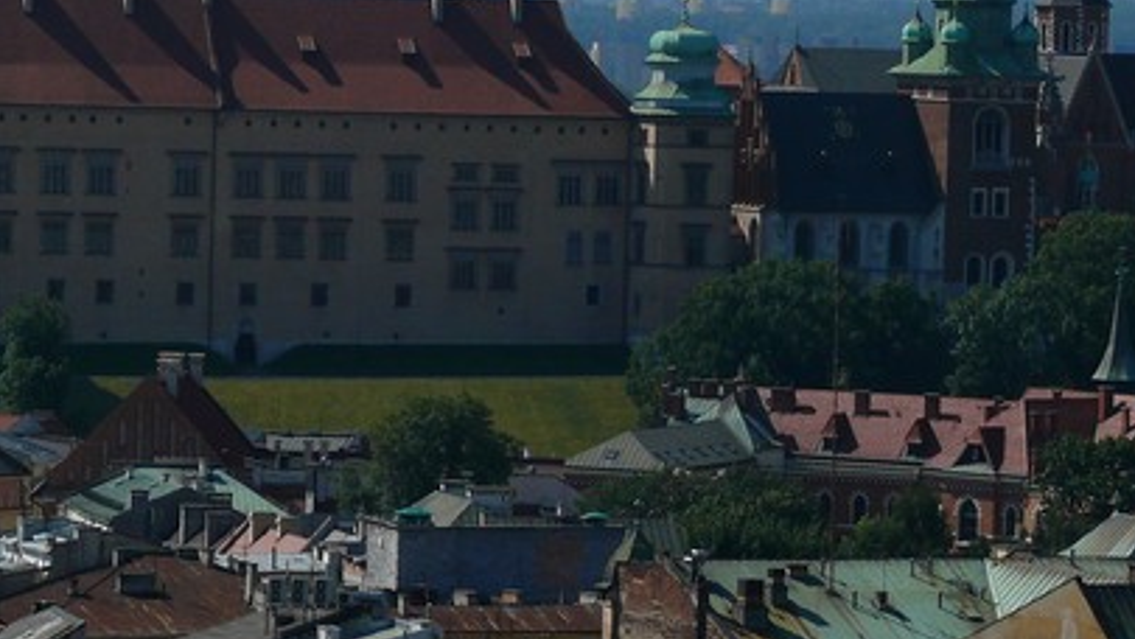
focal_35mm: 250
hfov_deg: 8.6
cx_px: 462
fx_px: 7525
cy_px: -28
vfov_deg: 4.9
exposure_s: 1/320
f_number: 5.6
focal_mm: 26.3
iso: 100
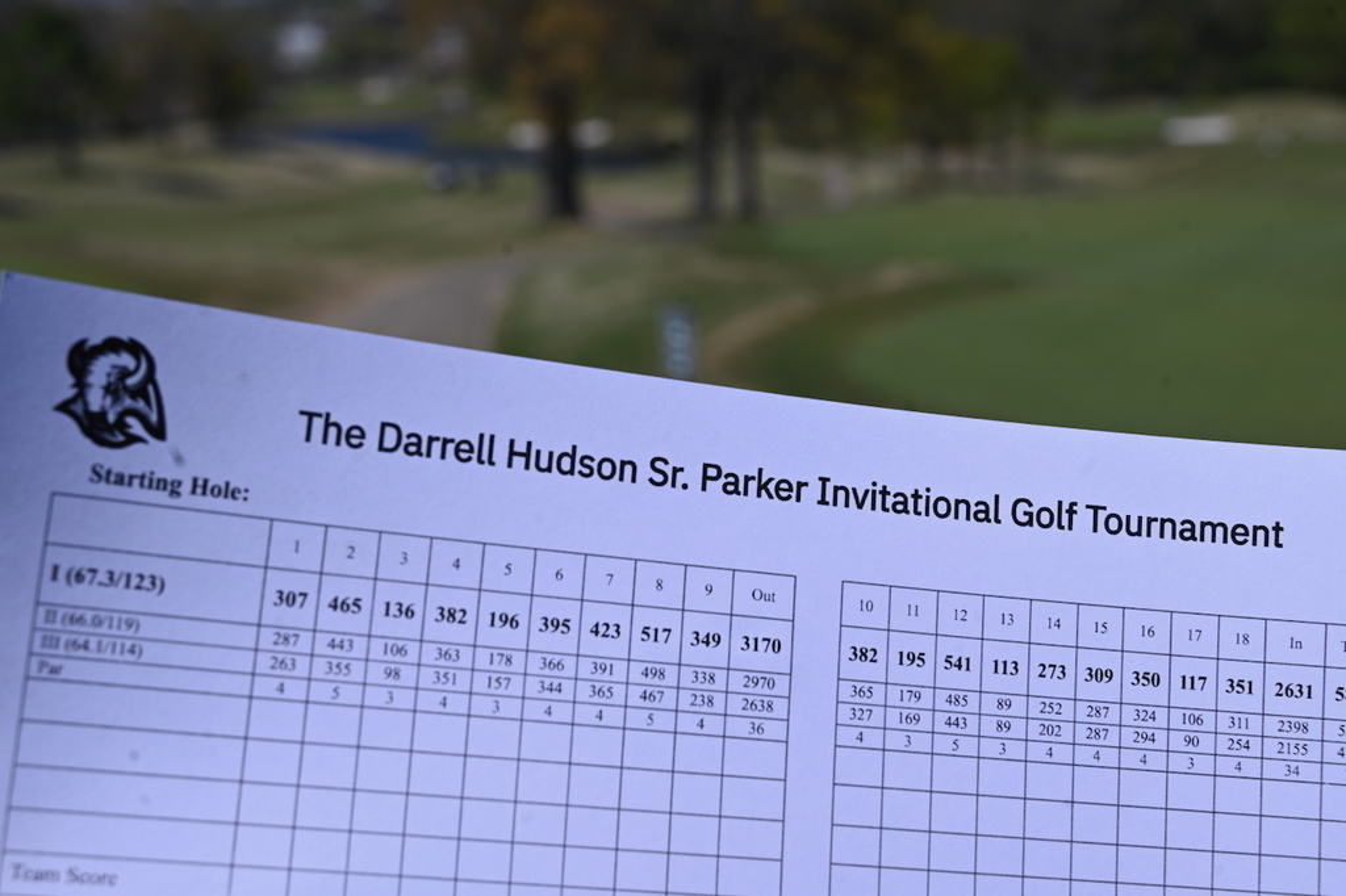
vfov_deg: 27.5
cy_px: 448
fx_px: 1831
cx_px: 673
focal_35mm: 49
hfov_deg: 40.4
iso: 100
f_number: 9
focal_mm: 49
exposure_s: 1/640
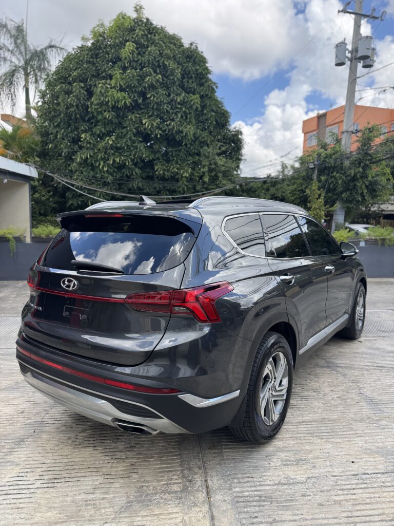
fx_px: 364
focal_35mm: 24
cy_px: 263
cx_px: 197
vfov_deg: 71.6
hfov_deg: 56.8
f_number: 1.78
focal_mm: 6.76
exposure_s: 1/1026
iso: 80
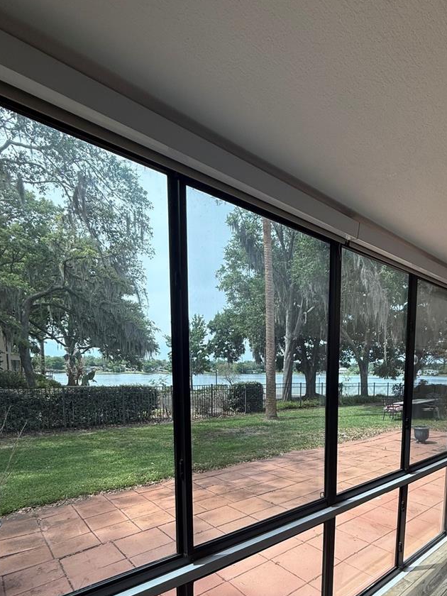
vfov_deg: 78.3
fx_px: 344
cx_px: 281
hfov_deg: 65.0
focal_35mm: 20
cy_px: 411
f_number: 2.2
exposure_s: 1/559
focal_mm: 2.22
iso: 50
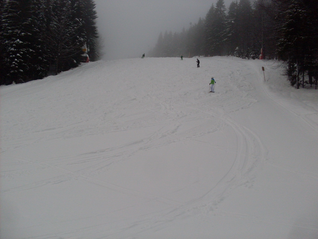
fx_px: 349
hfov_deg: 49.0
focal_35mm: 38
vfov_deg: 37.7
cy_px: 120
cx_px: 159
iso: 80
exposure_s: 1/250
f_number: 2.8
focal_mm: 6.3
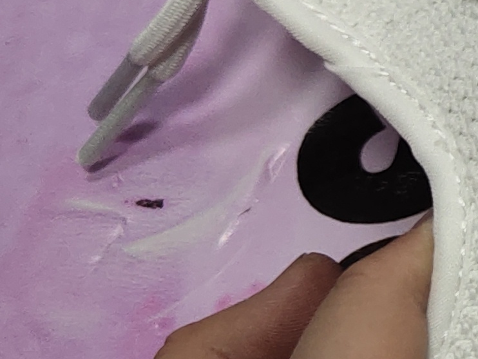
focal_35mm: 163
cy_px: -8
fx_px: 2252
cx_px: 1129
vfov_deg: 9.0
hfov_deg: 10.5
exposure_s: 1/120
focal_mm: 4.35
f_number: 1.79
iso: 50
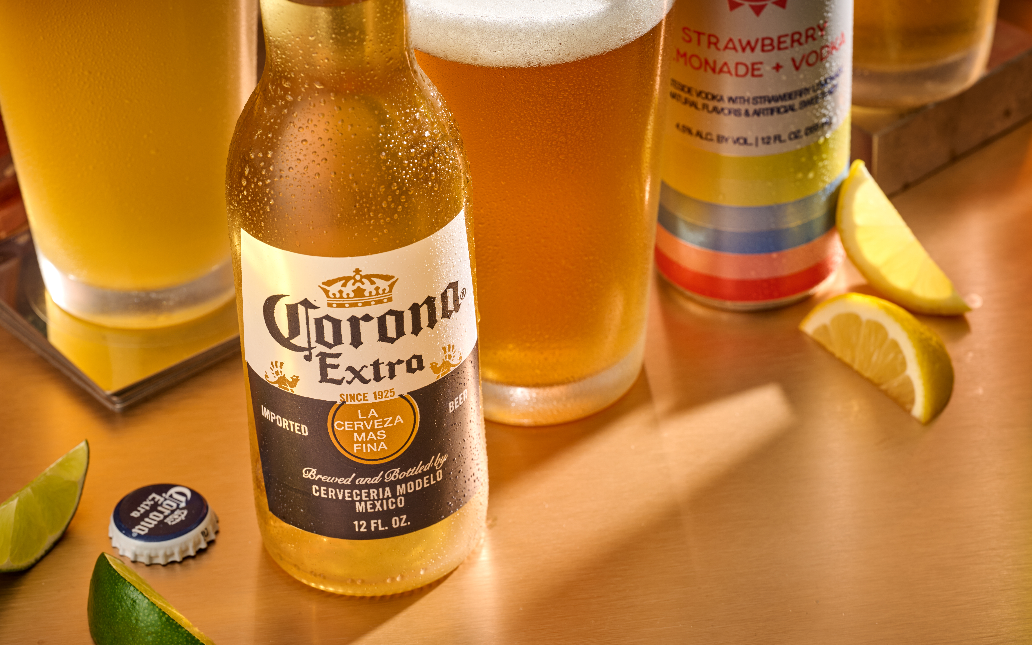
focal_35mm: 115
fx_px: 3234
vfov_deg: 11.4
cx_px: 499
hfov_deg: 18.1
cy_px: 367
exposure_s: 1/160
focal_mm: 105
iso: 100
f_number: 11
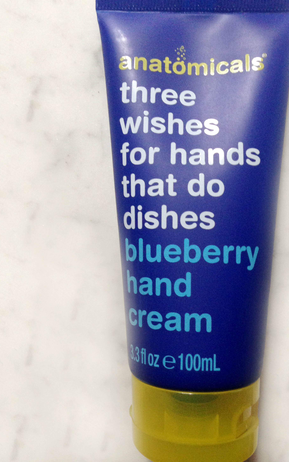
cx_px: 157
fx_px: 491
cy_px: 213
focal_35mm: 39
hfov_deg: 32.8
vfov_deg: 50.3
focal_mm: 4.12
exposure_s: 1/20
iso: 160
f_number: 2.4
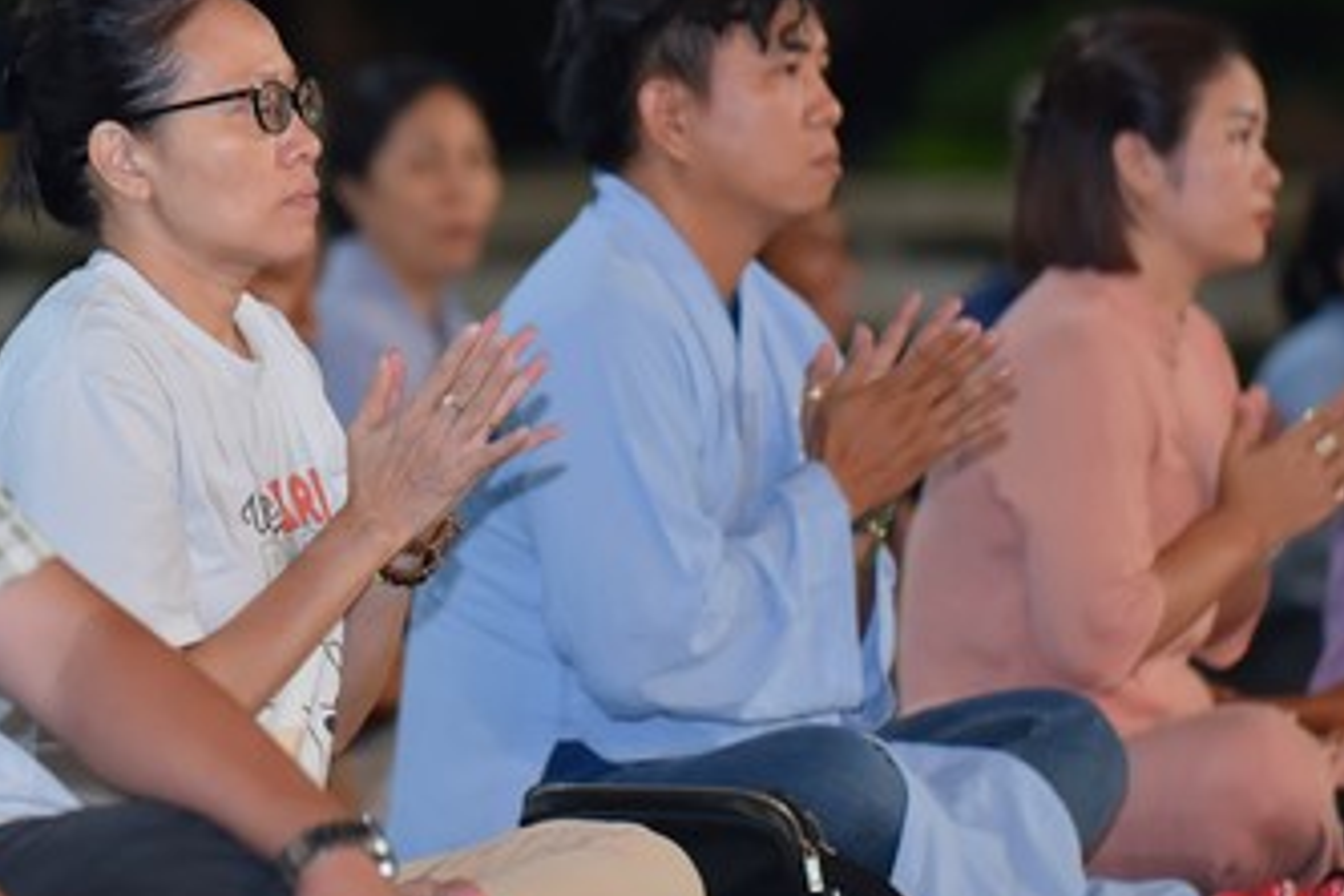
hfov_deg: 7.5
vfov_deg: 5.0
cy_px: 345
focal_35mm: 273
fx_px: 10191
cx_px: 496
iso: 800
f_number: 2.8
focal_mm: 140
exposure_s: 1/125
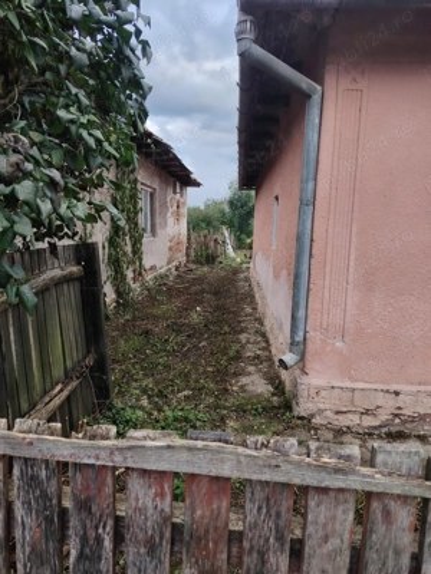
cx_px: 216
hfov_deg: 56.8
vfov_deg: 71.6
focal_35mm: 24
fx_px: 398
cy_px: 287
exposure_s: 1/100
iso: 225
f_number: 1.75
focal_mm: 5.25
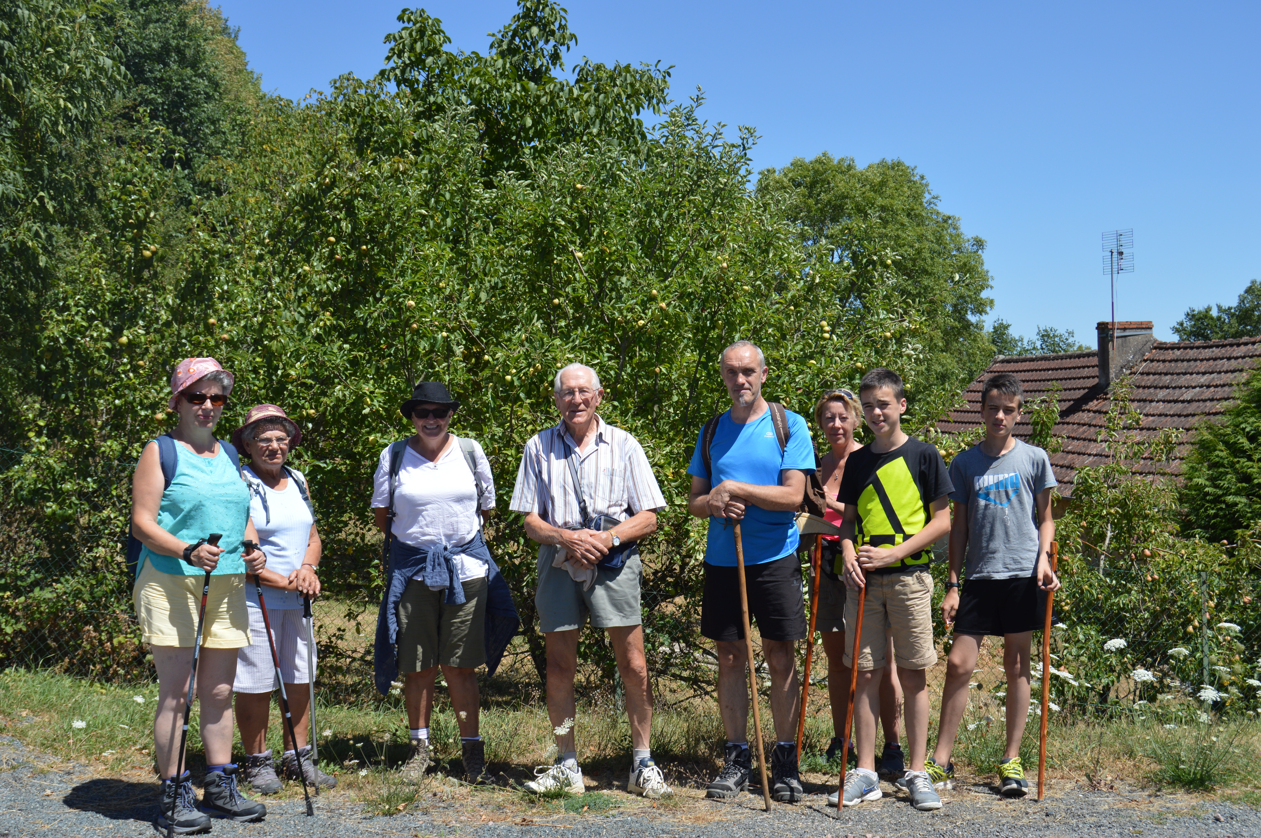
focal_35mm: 39
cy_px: 419
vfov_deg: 34.1
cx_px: 630
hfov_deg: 49.6
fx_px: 1365
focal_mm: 26
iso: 100
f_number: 8
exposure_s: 1/250
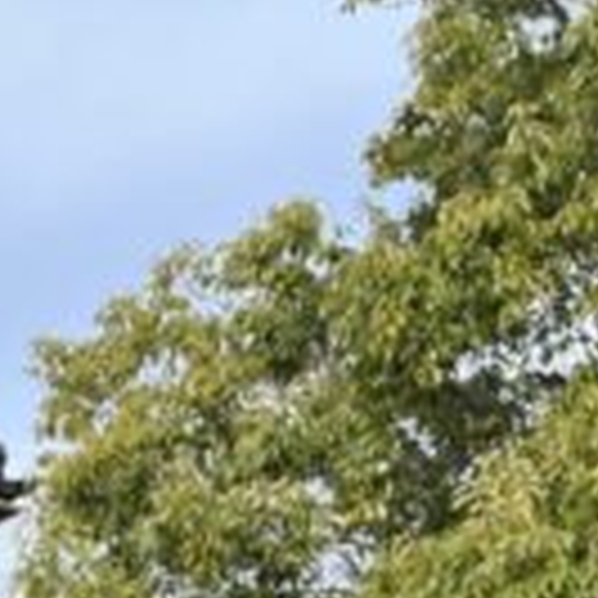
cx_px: -724
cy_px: 1126
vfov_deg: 12.3
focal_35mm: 128
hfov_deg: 11.7
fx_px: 2502
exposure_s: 1/943
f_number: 1.6
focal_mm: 5.1
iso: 50
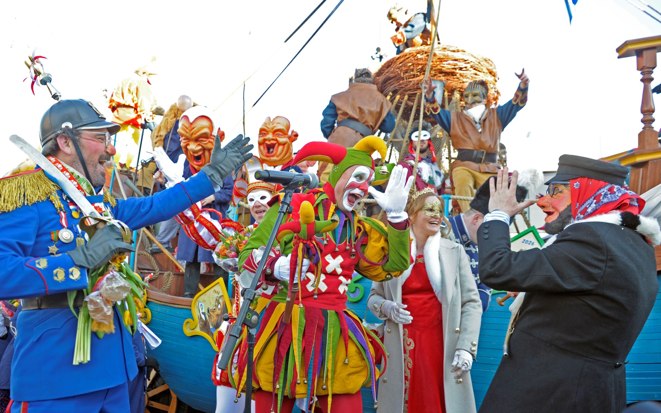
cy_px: 211
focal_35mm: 25
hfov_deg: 72.6
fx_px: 450
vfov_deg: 49.3
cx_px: 328
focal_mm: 24
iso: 640
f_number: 5.6
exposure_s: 1/200
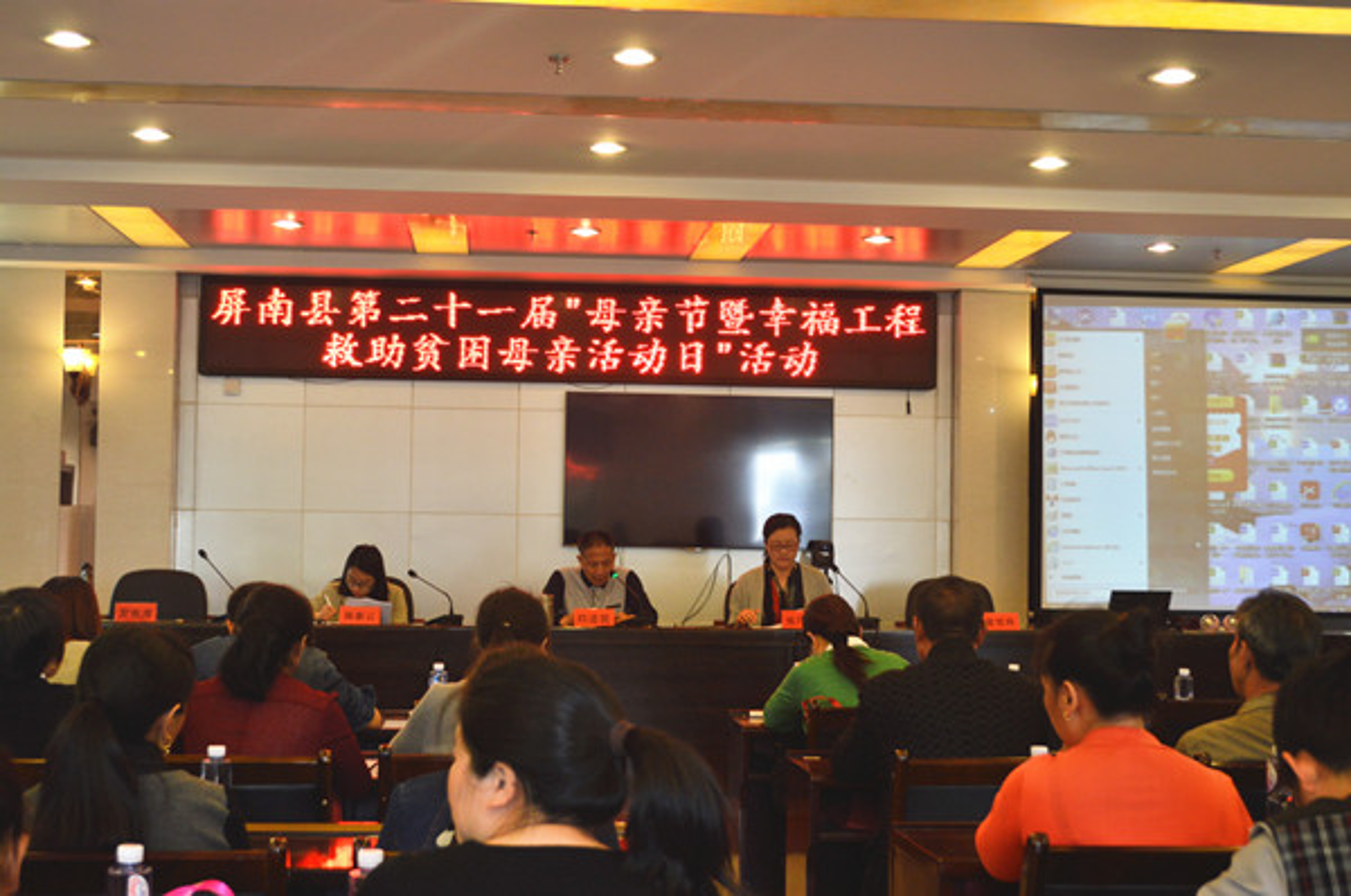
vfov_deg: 25.7
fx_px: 1967
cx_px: 676
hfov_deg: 37.9
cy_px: 448
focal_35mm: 52
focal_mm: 35
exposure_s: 1/80
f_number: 5
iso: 400
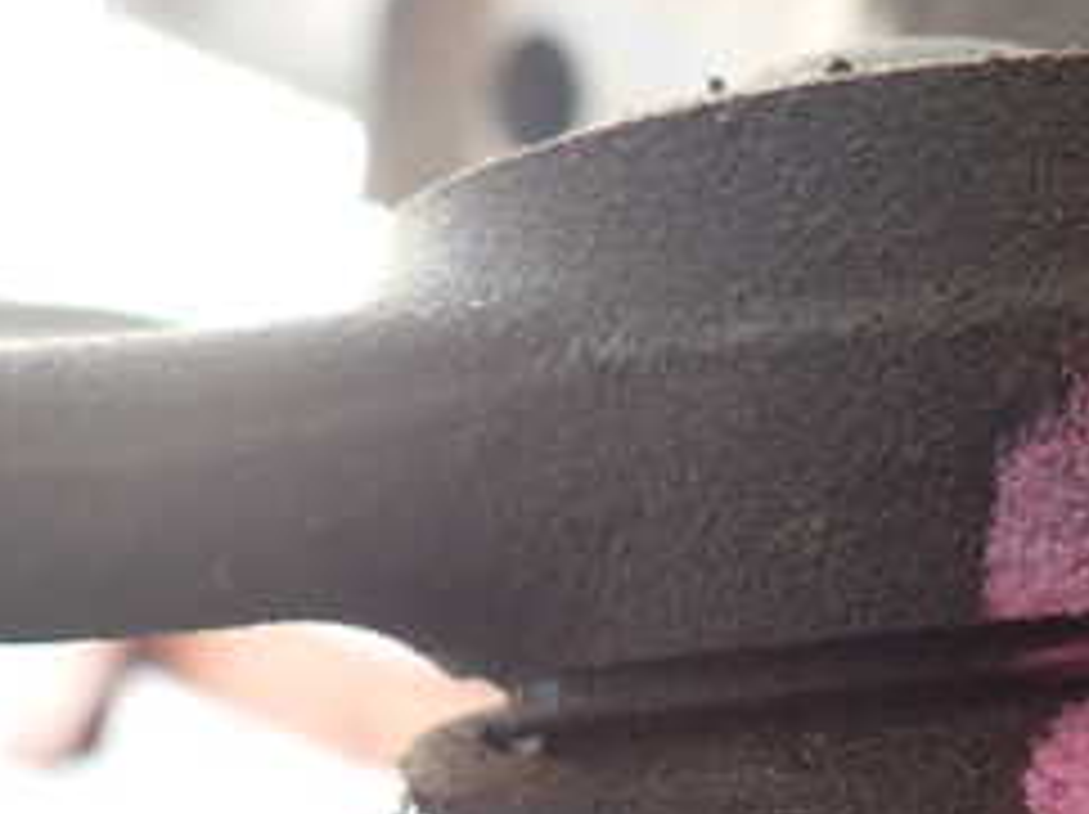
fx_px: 1949
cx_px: 972
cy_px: 702
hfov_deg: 29.9
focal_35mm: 62
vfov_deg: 23.1
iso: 200
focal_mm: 4.5
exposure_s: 1/40
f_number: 2
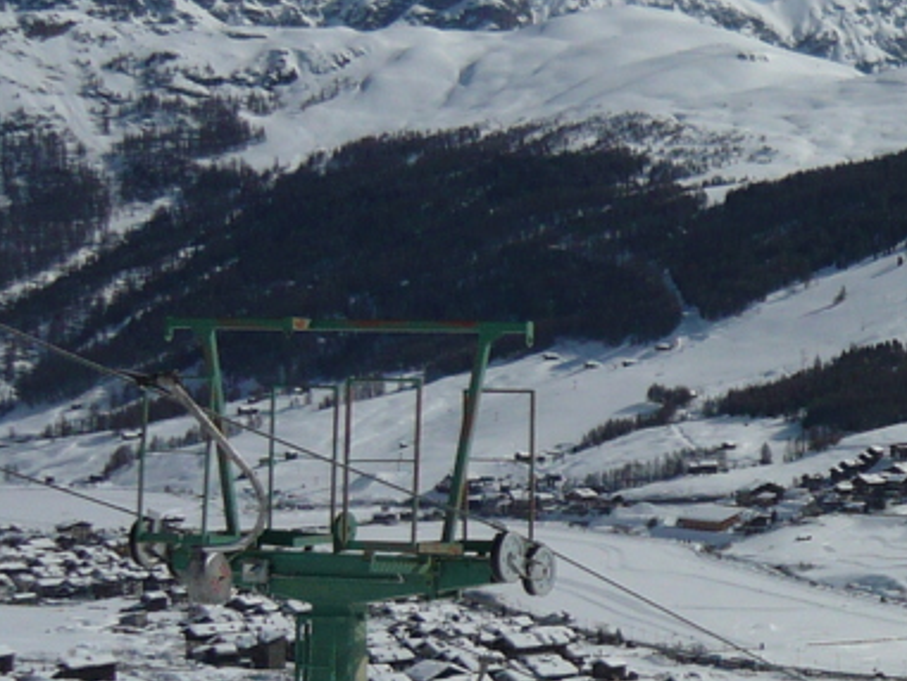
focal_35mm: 104
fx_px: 2726
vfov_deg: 14.2
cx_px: 1188
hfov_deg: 17.7
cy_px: 493
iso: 100
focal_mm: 5.5
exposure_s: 1/800
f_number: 8
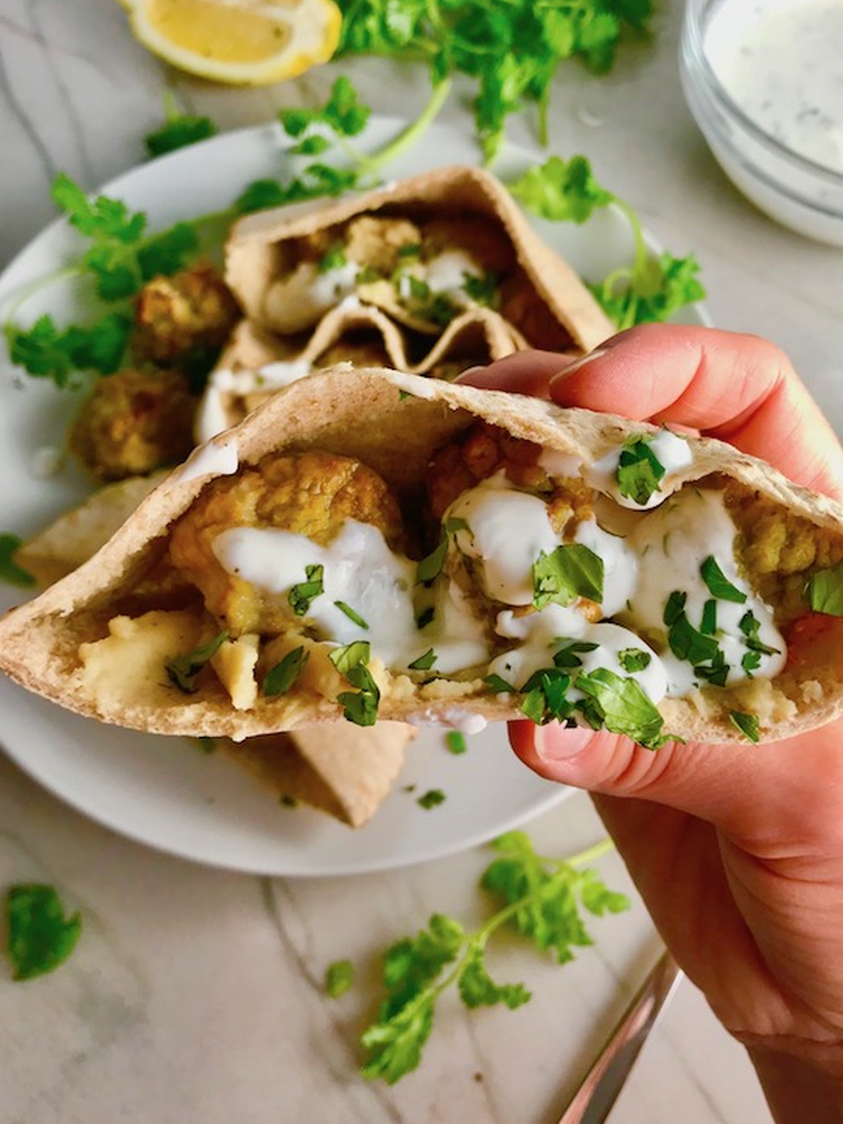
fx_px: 1007
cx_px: 451
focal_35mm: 31
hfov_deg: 45.4
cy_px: 527
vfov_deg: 58.3
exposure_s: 1/120
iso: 40
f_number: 1.8
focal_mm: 3.99
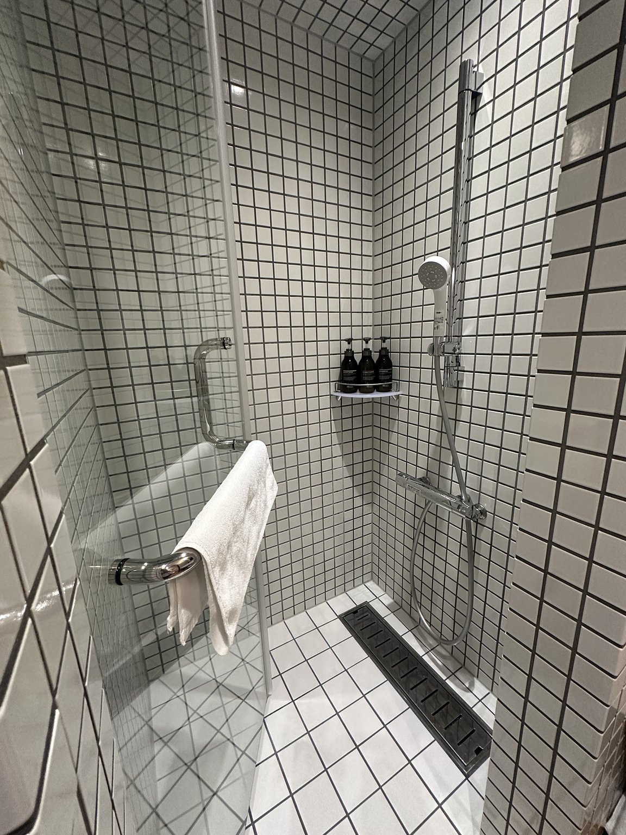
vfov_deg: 102.1
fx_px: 338
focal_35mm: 14
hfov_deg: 85.7
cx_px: 313
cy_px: 418
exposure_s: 1/98
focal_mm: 2.22
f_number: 2.2
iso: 320
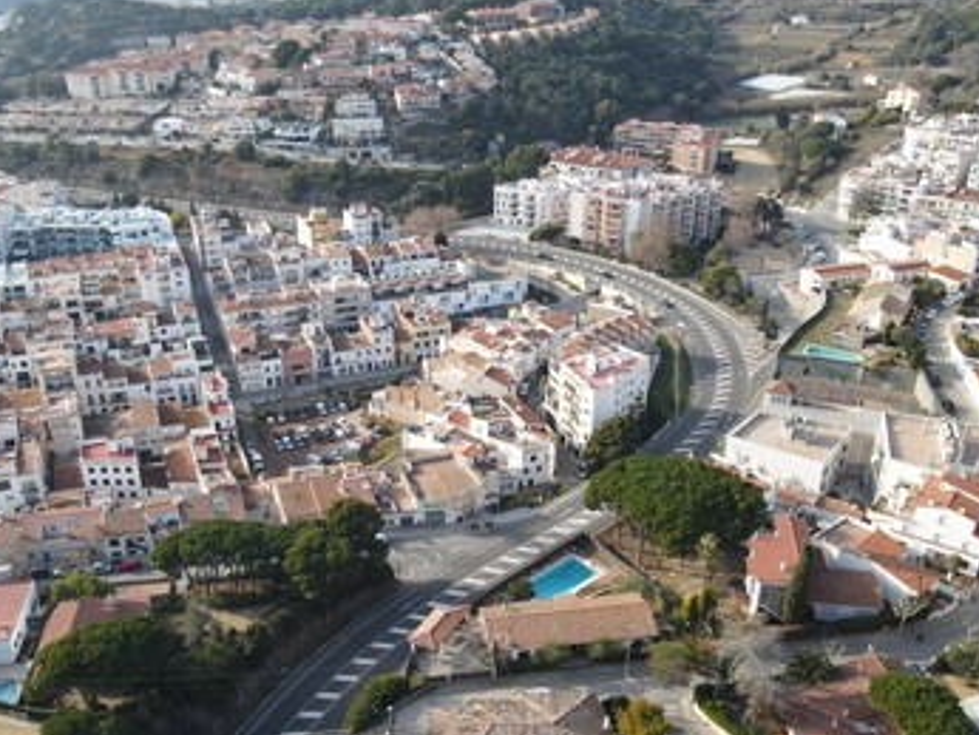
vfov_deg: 44.0
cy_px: 430
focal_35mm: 32
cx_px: 480
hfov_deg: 56.8
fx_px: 905
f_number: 2.8
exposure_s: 1/250
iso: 100
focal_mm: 4.5
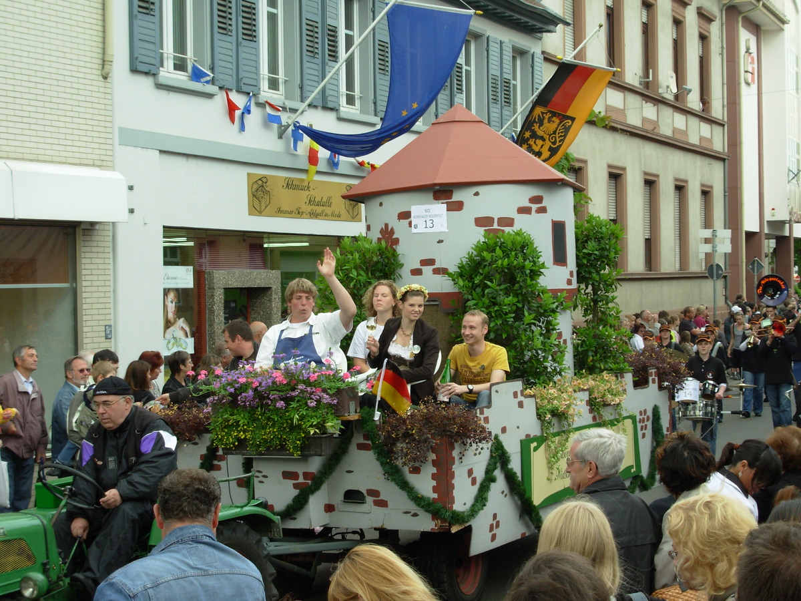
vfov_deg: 21.0
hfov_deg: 27.8
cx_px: 400
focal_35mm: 70
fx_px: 1620
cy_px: 300
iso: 50
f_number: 3.5
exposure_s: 1/203
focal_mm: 11.5
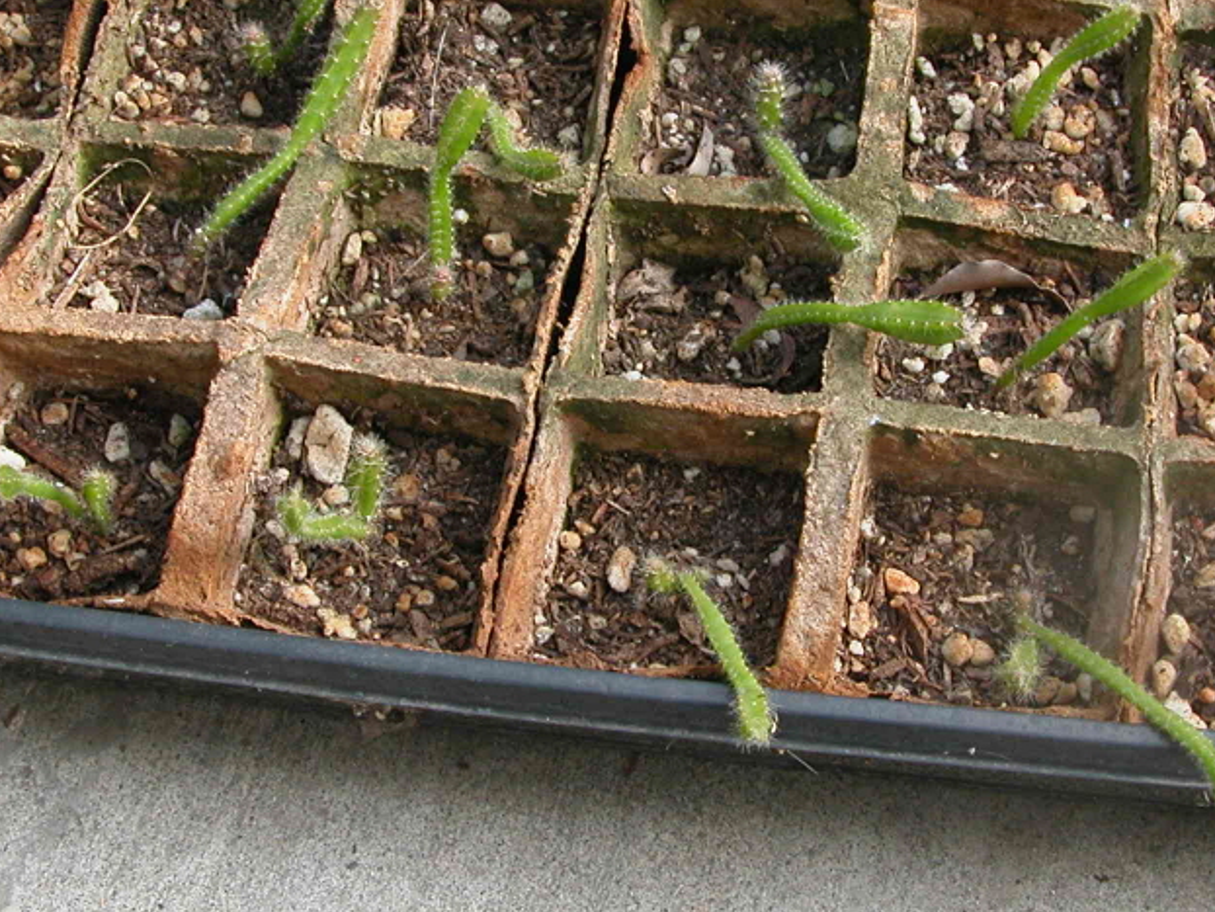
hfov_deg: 27.0
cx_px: 647
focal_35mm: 72
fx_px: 2528
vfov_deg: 20.4
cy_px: 383
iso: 100
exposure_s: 1/86.8
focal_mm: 8.9
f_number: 3.2
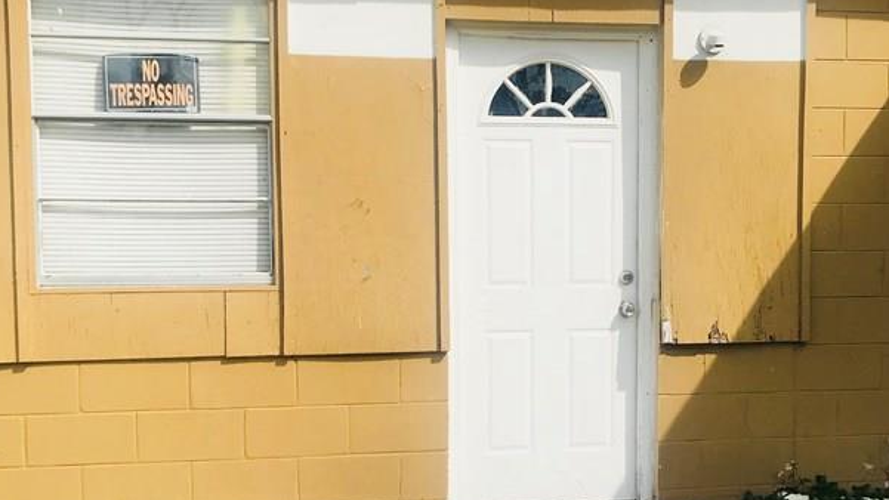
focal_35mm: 52
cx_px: 575
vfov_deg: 23.0
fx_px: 1226
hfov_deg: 39.5
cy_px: 305
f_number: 1.8
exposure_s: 1/3831
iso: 20
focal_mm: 3.99
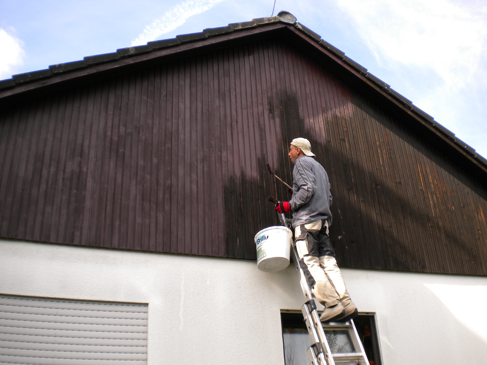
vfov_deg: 40.7
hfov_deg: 52.6
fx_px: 492
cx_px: 244
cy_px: 182
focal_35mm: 35
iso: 80
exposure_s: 1/165
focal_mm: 6.3
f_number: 4.6
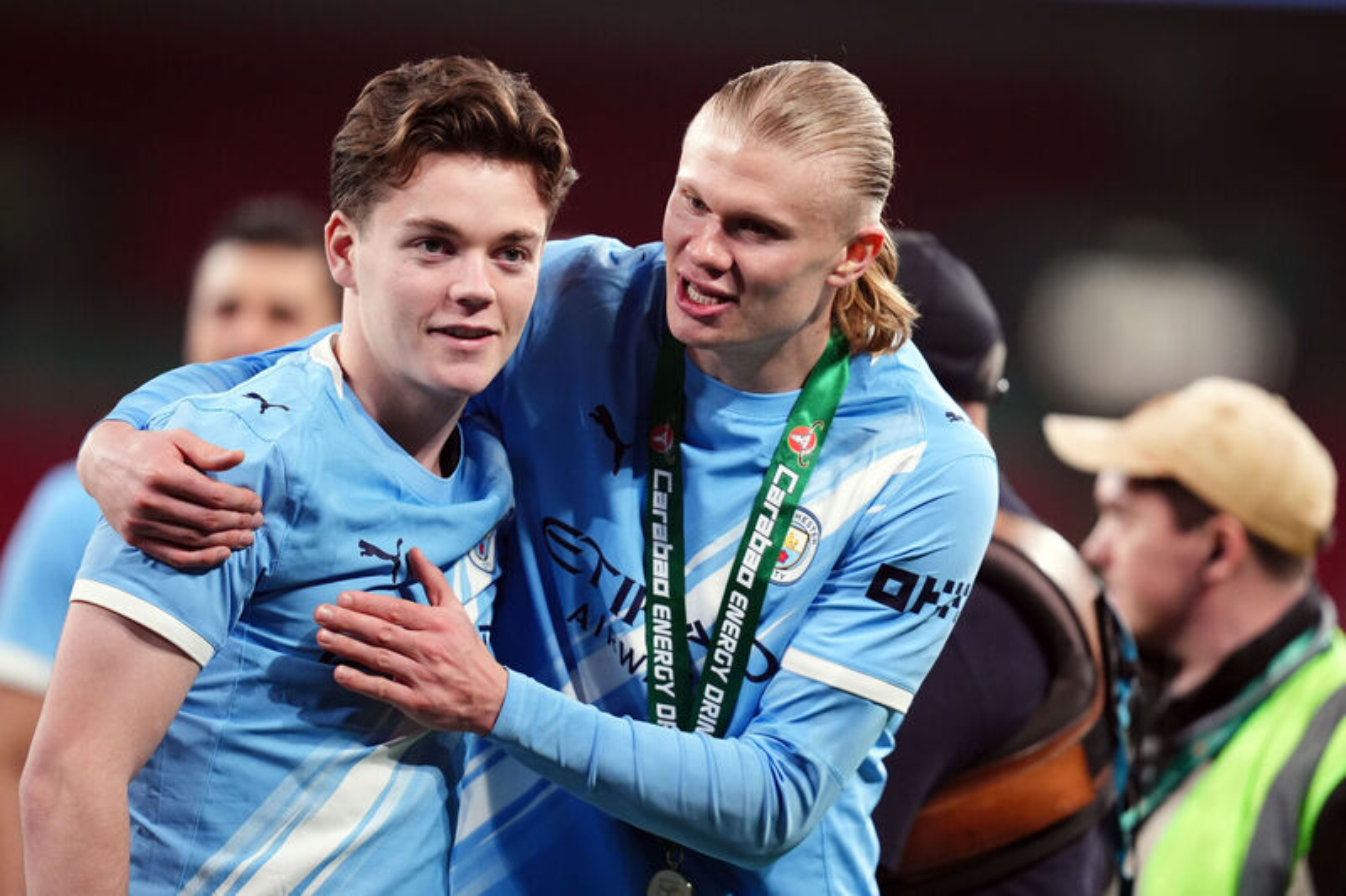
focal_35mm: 400
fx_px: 14952
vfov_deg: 3.4
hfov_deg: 5.2
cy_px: 448
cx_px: 673
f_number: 2.8
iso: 3200
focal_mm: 400
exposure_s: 1/1600
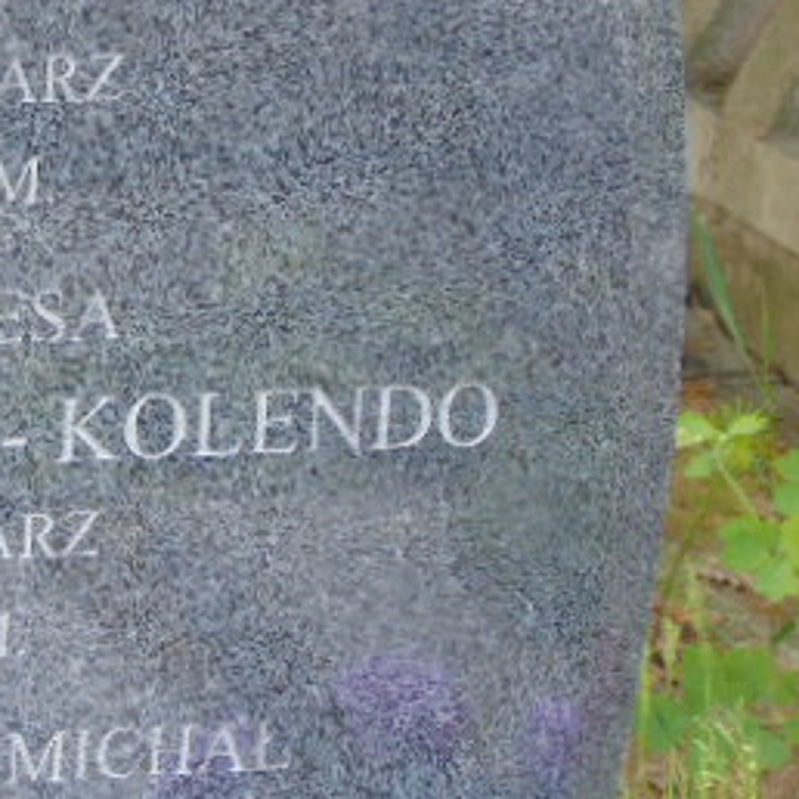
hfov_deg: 7.3
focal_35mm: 237
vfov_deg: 7.4
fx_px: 6189
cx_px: -158
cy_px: 434
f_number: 4.4
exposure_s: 1/40
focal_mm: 19
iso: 320
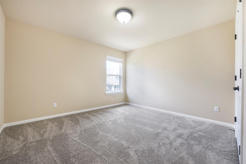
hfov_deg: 104.3
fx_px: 96
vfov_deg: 81.2
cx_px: 123
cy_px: 82
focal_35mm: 14
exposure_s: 1/3
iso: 250
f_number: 11
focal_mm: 14
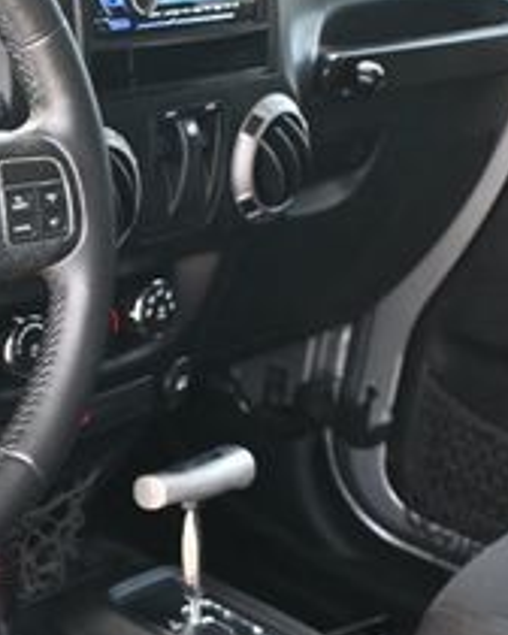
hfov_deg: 17.6
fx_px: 1573
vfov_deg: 22.7
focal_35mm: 84
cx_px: -85
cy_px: 408
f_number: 3.8
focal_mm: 19.5
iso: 720
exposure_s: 1/125
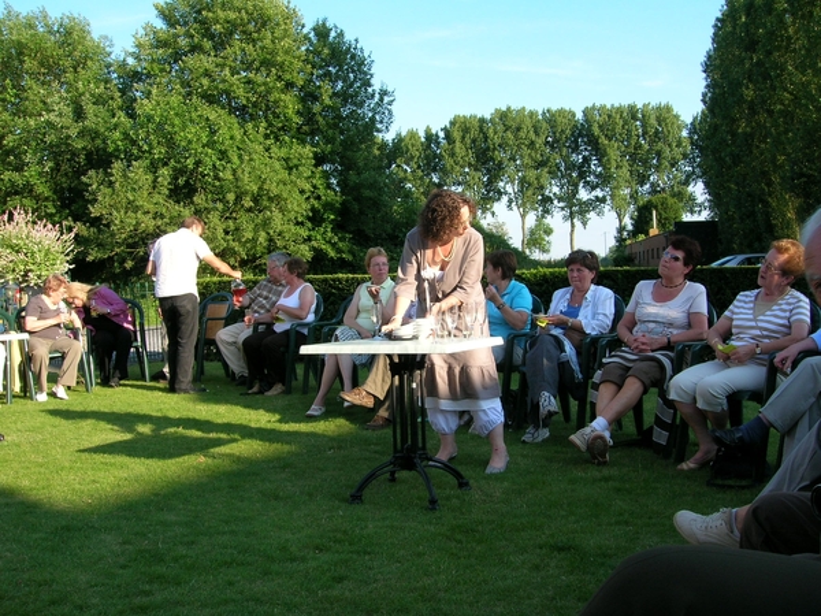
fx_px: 806
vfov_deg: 41.8
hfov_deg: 54.0
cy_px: 308
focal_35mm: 34
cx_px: 410
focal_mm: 5.7
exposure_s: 1/121
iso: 50
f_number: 4.9
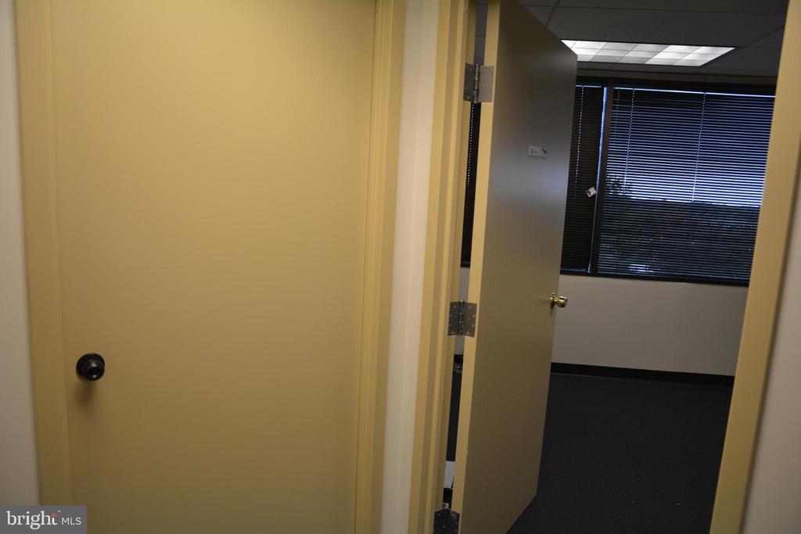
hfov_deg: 73.7
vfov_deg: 53.1
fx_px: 534
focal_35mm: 24
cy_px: 267
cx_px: 400
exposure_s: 1/60
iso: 560
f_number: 4
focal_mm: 16
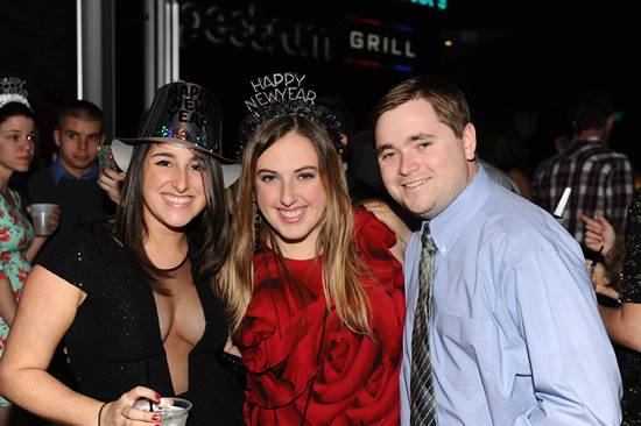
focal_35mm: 52
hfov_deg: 38.2
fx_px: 925
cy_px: 213
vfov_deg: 26.0
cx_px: 320
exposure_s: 1/250
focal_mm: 52
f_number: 4.8
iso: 800
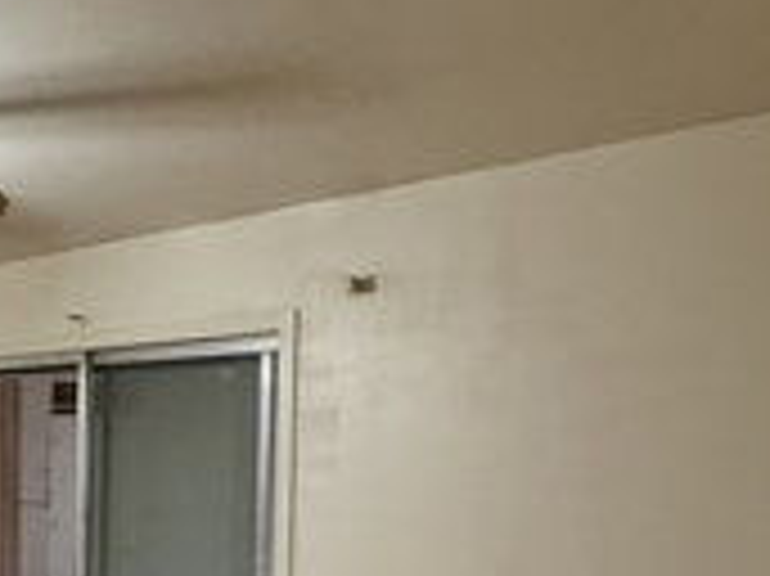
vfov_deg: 33.2
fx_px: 934
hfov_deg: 36.4
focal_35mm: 42
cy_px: 468
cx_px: -117
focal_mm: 2.22
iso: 320
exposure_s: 1/120
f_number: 2.2
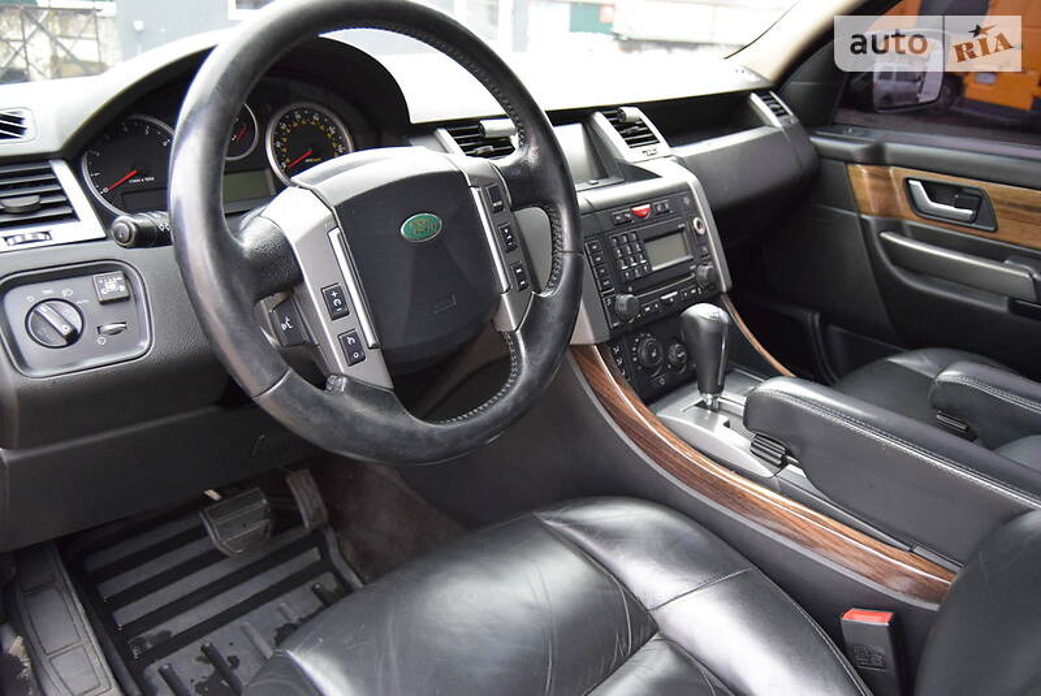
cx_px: 520
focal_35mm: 27
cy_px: 348
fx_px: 781
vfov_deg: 48.0
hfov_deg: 67.3
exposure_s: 1/125
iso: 3200
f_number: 3.5
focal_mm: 18
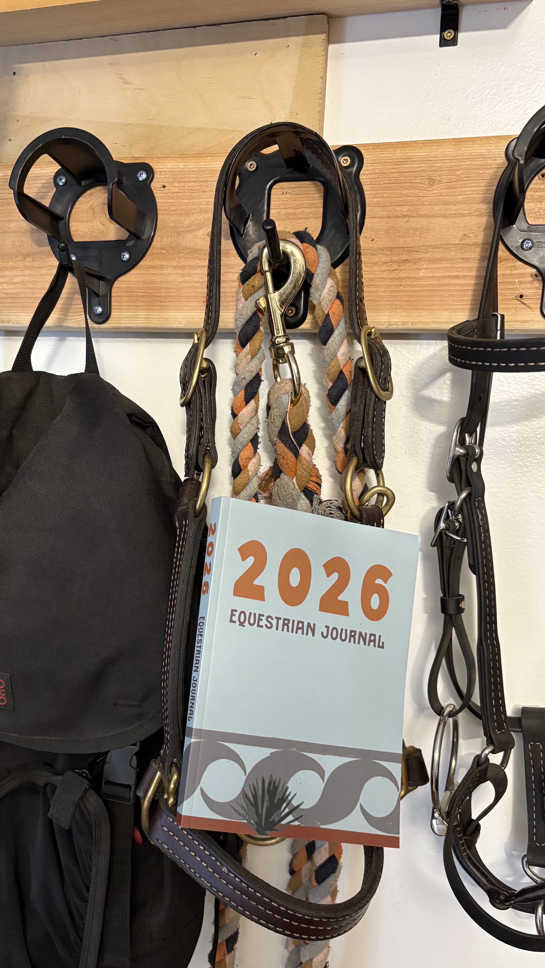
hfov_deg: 36.3
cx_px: 180
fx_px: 822
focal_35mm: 32
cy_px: 512
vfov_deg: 61.0
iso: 400
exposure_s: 1/60
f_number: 1.6
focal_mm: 5.96
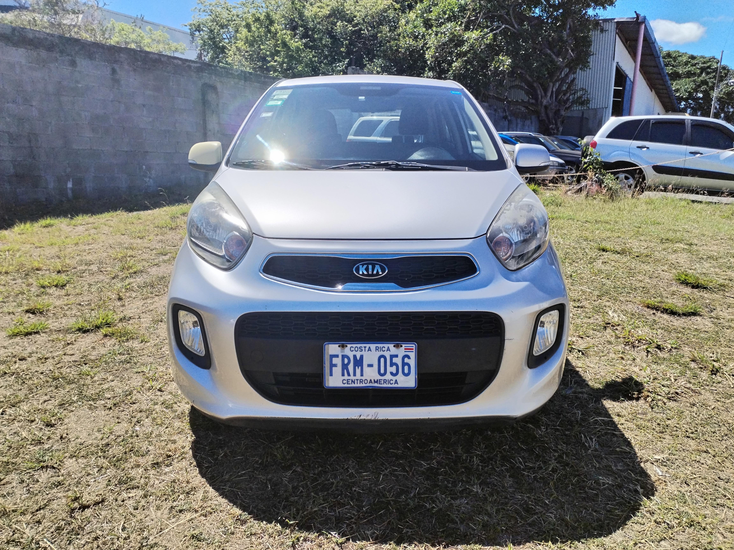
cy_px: 275
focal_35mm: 29
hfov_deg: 61.7
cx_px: 367
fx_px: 615
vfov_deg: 48.2
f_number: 1.8
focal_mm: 4.75
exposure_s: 1/2026
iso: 100
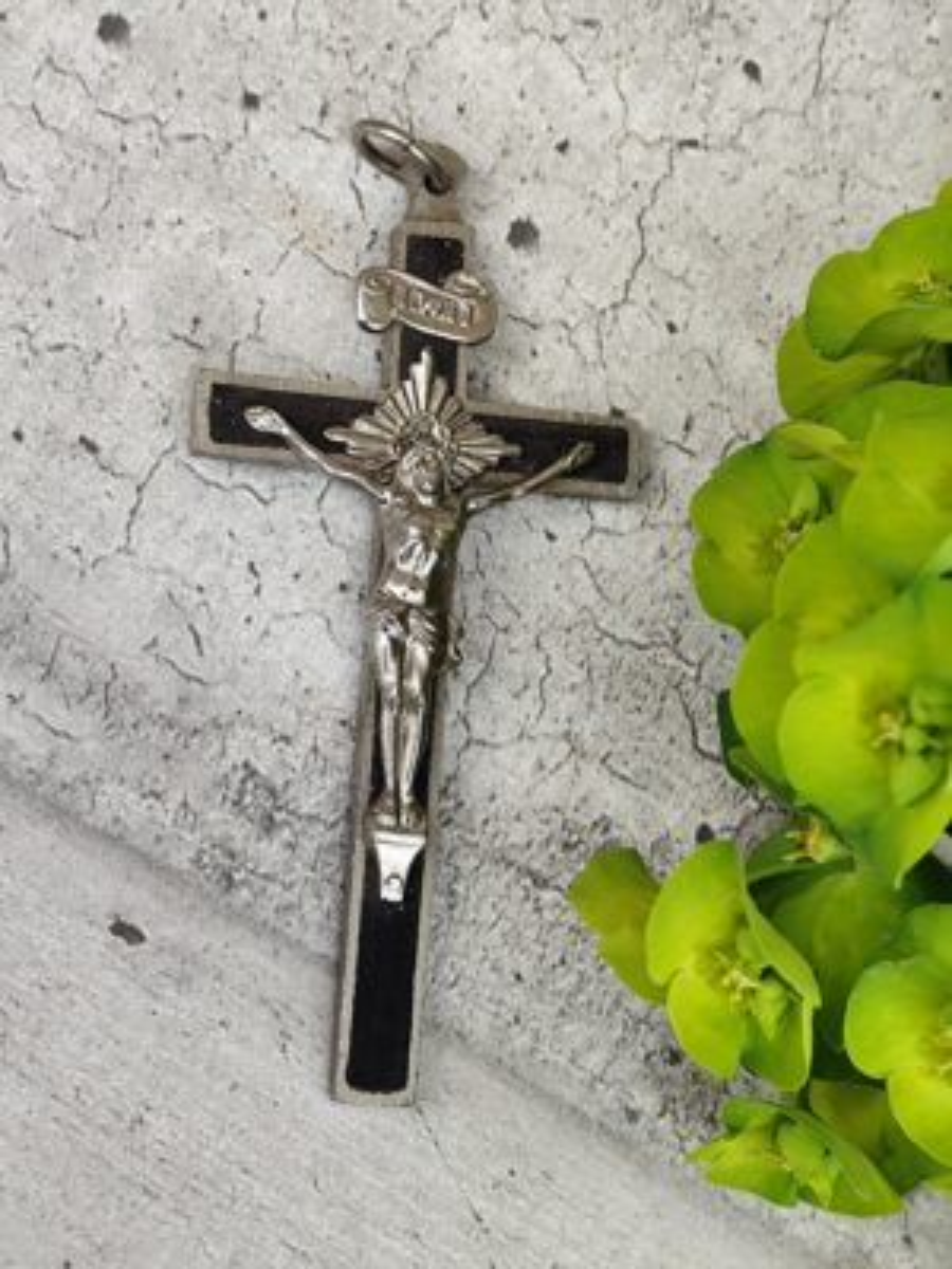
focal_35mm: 93
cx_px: 476
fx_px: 3410
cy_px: 634
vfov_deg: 21.1
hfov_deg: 15.9
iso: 50
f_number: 1.65
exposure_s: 1/185
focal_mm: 6.19
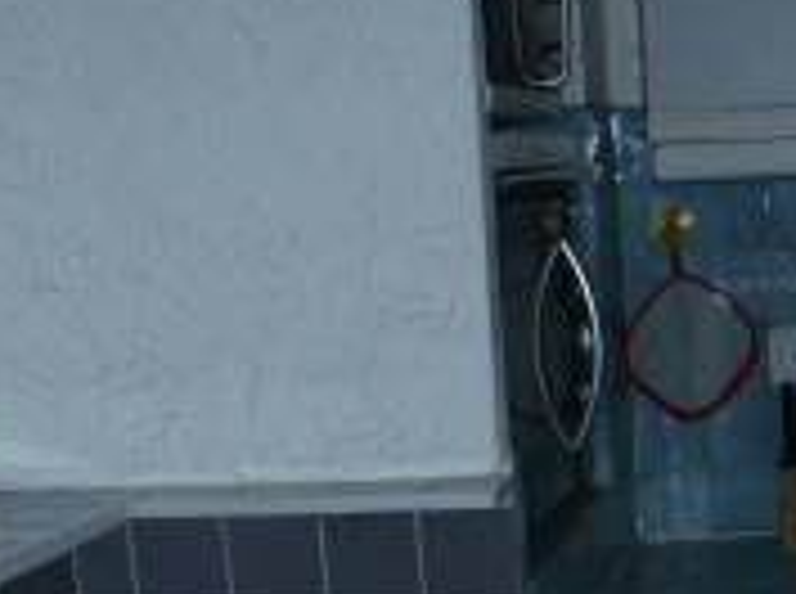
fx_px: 1997
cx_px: 809
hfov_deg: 21.7
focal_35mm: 87
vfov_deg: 16.5
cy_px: 616
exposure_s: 1/60
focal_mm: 4.3
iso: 200
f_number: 3.3
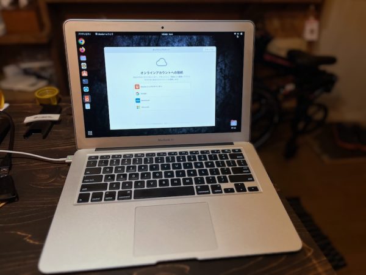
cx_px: 183
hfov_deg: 67.3
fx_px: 275
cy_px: 138
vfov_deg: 53.1
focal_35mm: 26
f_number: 1.6
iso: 50
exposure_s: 1/100
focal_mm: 5.1
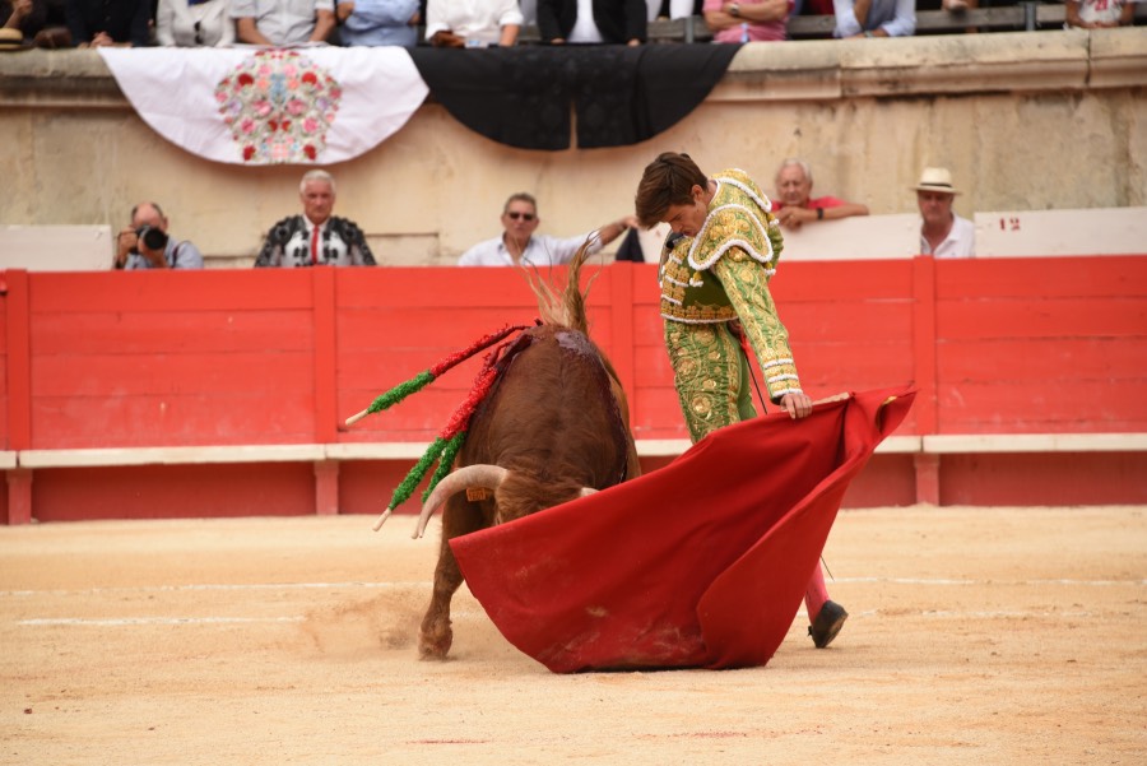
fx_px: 6694
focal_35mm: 210
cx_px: 574
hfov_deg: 9.8
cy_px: 383
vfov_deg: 6.5
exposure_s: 1/800
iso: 400
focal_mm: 210
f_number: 6.3
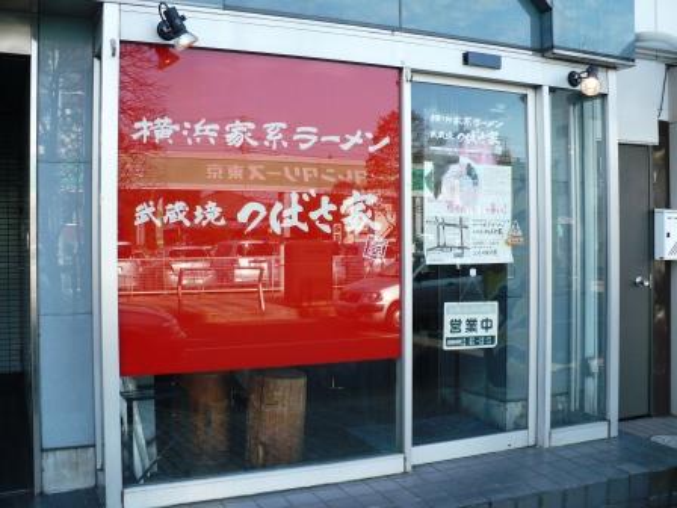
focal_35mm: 37
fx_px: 724
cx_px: 338
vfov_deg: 38.7
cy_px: 254
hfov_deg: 50.1
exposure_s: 1/250
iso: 100
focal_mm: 6.1
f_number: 2.8
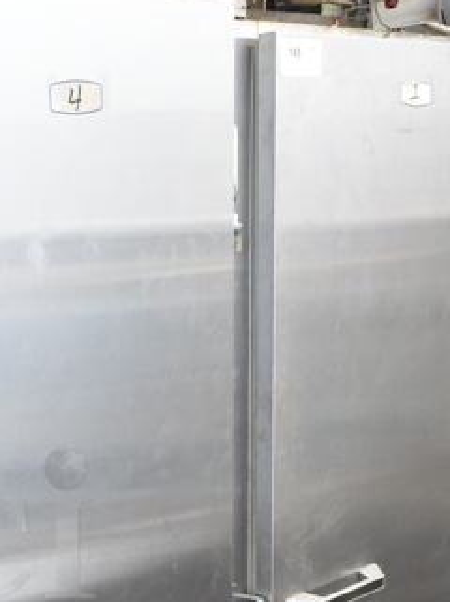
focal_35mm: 74
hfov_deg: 19.1
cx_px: -43
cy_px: 545
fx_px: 1285
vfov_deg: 25.5
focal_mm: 18
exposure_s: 1/30
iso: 1100
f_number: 3.5
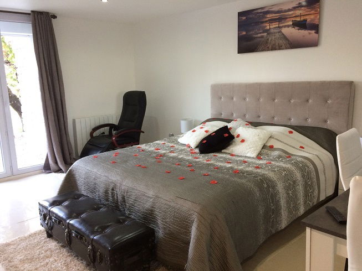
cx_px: 181
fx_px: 303
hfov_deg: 61.7
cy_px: 136
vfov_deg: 48.2
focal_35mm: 29
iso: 125
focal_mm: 4.15
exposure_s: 1/33
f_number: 2.2
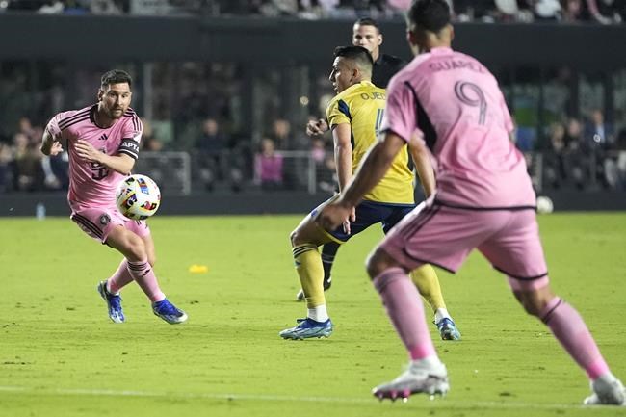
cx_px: 313
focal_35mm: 288
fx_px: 5006
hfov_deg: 7.2
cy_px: 208
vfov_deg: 4.8
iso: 5000
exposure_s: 1/1600
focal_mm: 192
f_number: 2.8
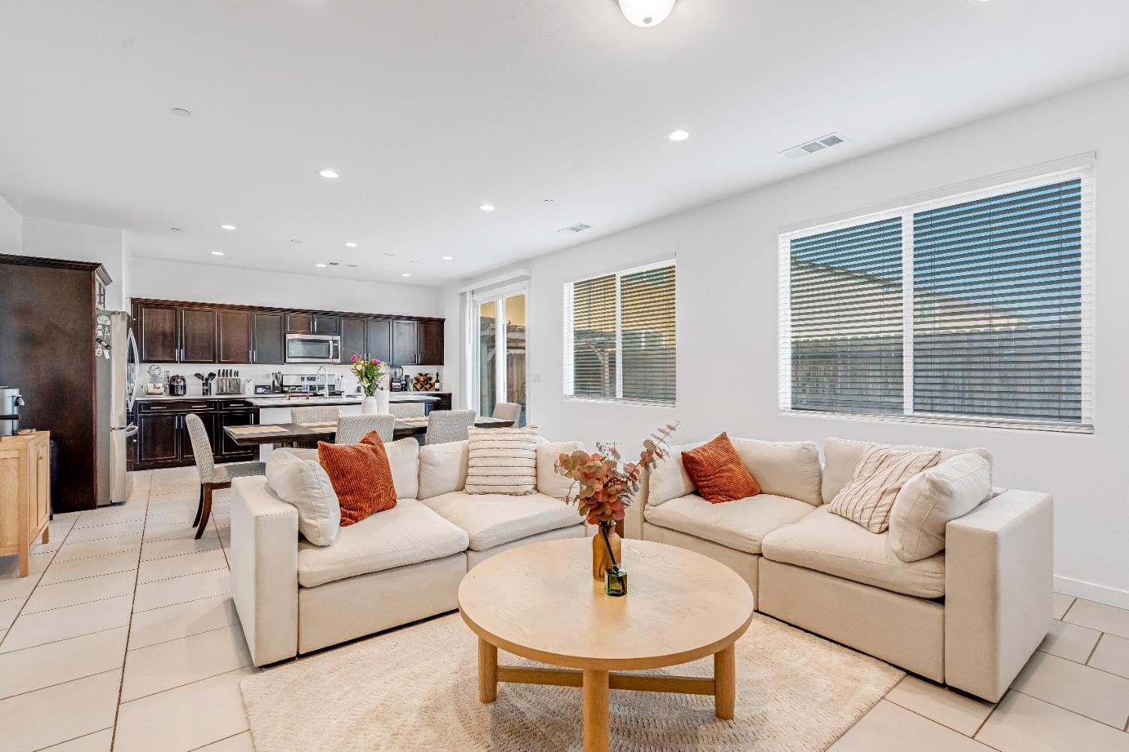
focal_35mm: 16
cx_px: 564
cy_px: 376
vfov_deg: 73.7
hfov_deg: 96.7
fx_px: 502
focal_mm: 16
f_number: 7.1
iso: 640
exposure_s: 1/13
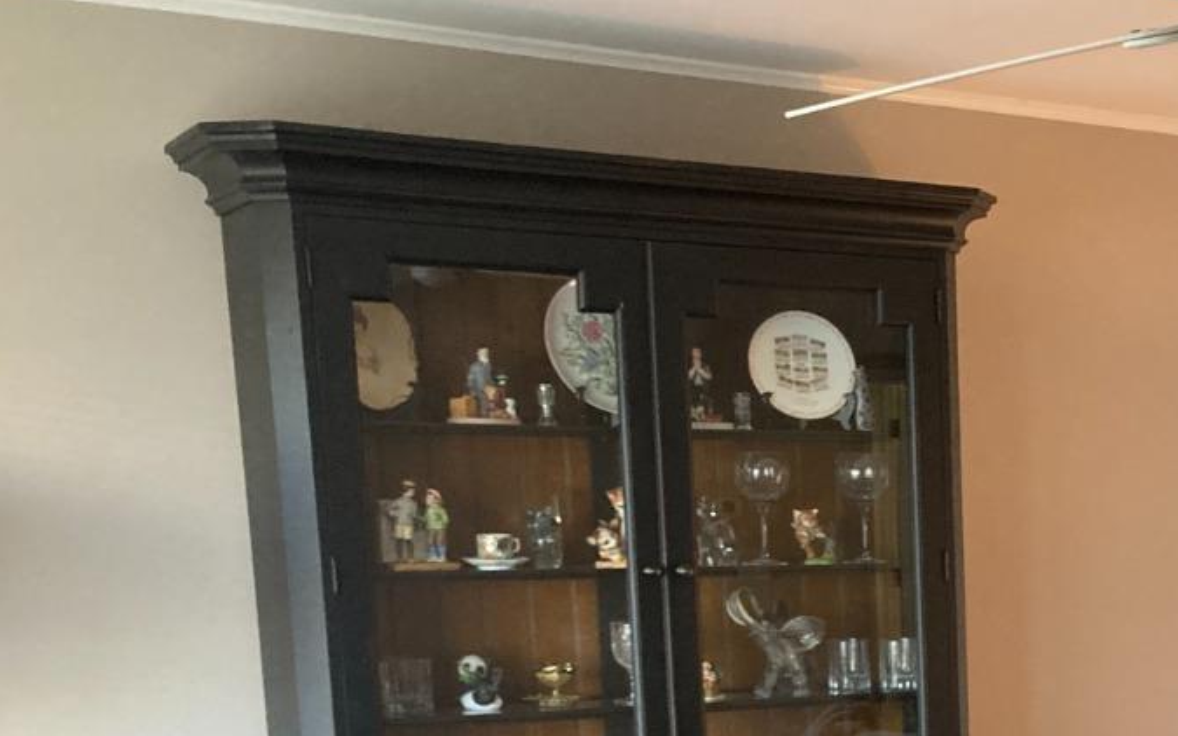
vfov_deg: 18.6
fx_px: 2119
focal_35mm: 66
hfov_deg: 28.2
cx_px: 1304
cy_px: 911
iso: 250
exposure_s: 1/60
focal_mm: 3.99
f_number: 1.8
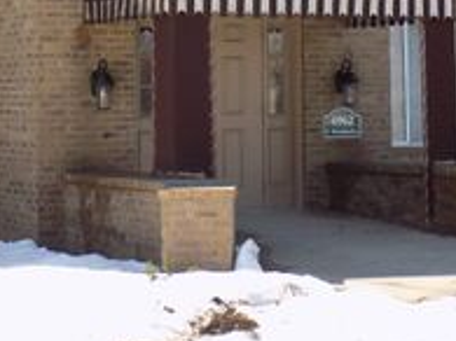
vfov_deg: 13.7
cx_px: 187
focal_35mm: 105
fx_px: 1382
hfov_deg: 18.7
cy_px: -69
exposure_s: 1/320
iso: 80
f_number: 3.6
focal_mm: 7.3
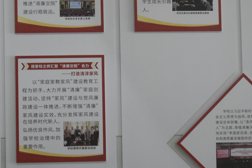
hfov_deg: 20.7
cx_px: 70
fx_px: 686
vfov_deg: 14.0
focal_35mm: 98
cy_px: 78
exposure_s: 1/80
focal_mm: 22
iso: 2000
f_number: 4.5
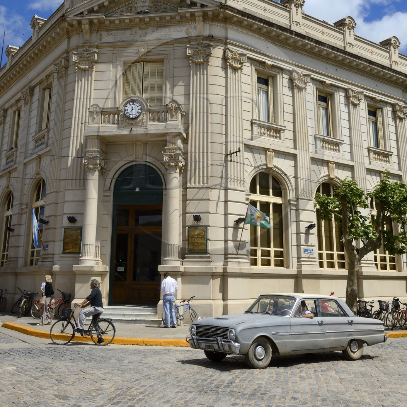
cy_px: 143
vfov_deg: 41.4
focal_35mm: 40
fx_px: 532
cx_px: 204
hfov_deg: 41.9
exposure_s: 1/250
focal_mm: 31
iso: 200
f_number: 16
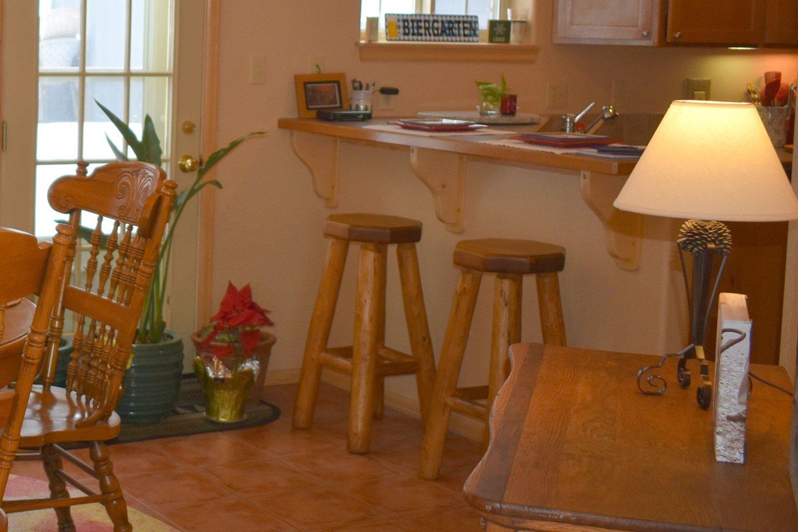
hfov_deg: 28.2
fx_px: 1485
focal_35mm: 67
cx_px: -4
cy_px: 137
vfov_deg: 20.2
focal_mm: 20
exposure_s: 1/125
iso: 200
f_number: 3.8
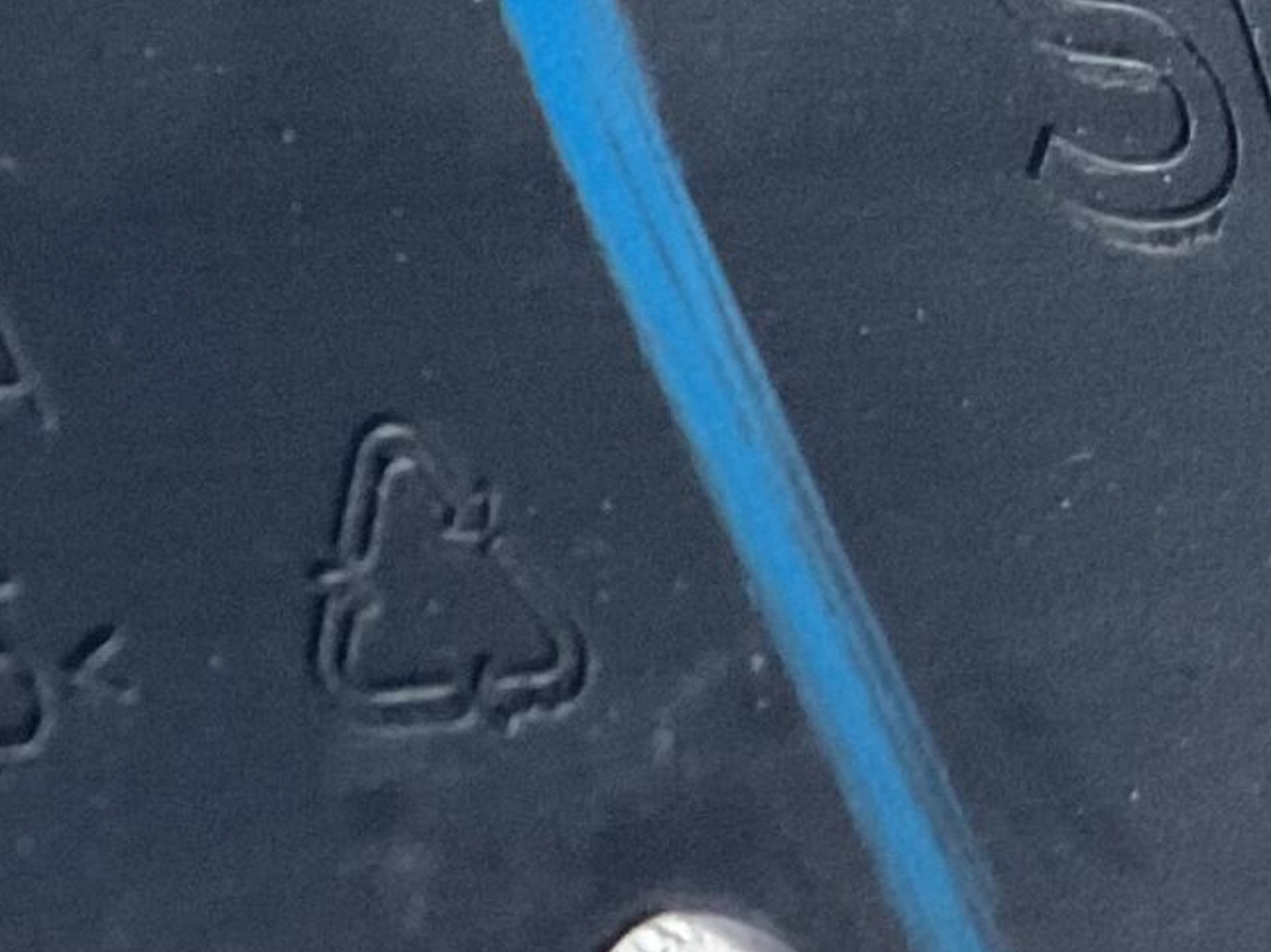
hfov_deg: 15.3
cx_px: -864
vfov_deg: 12.7
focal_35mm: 115
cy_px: 2
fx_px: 4221
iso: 250
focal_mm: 3
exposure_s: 1/25
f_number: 1.8
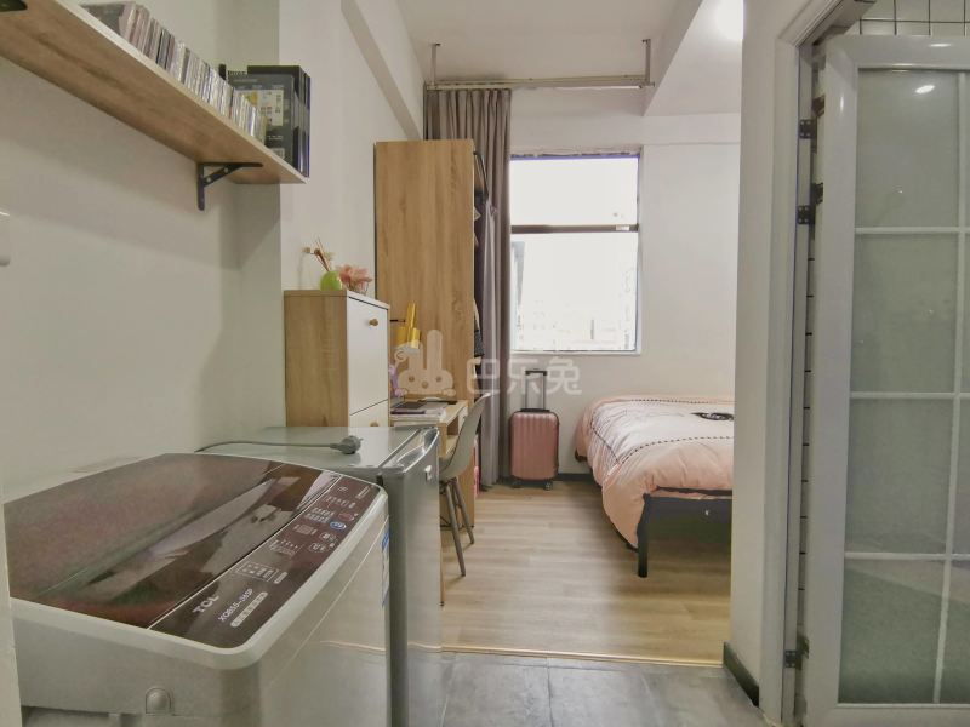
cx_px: 485
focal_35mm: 17
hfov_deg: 91.0
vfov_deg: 74.7
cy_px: 364
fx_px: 476
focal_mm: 2.2
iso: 160
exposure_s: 1/50
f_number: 2.2
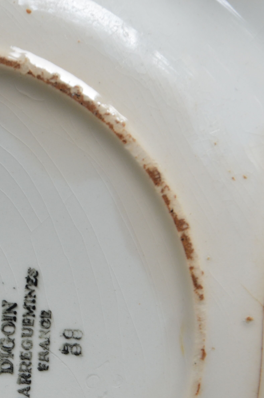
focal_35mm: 325
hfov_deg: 4.2
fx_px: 3591
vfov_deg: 6.3
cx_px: 33
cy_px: 326
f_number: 6.3
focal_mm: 105
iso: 400
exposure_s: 1/125
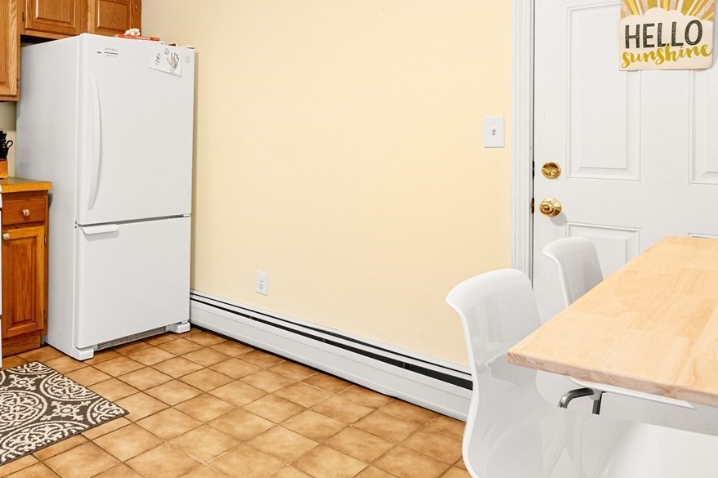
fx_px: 558
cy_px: 128
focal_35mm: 28
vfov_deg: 45.0
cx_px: 213
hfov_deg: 63.0
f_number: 8
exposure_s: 1/2
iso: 2500
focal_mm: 12
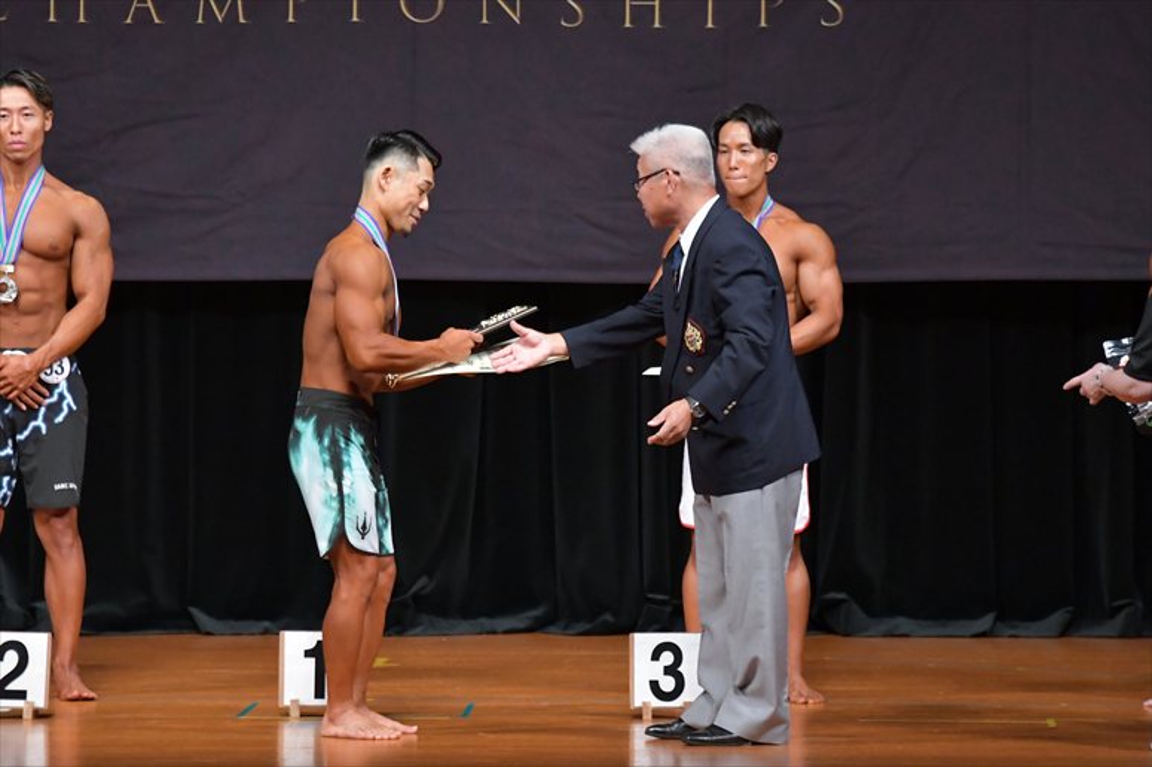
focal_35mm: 270
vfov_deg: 5.1
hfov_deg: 7.6
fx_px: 8636
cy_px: 384
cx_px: 576
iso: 5000
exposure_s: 1/400
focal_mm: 180
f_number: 5.6
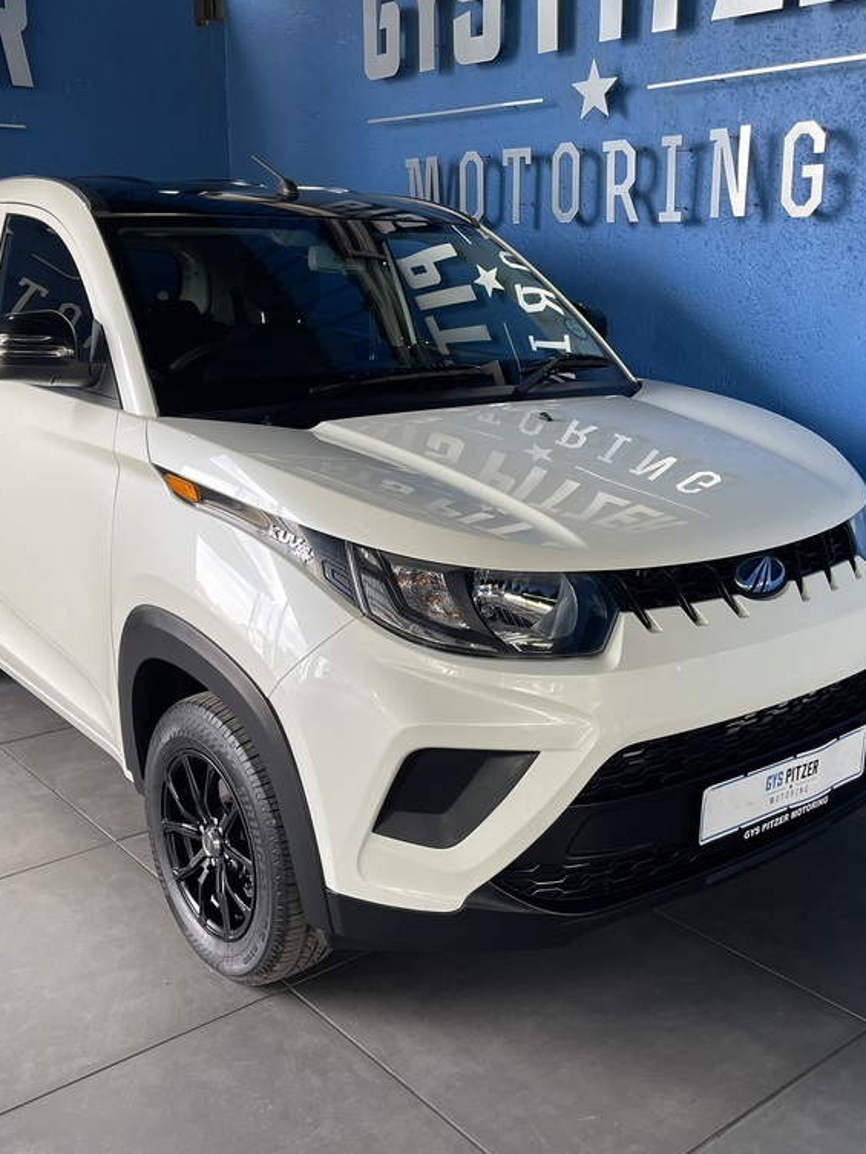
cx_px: 431
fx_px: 1134
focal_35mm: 34
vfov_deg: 53.9
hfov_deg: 41.8
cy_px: 581
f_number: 1.6
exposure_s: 1/100
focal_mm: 5.1
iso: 64
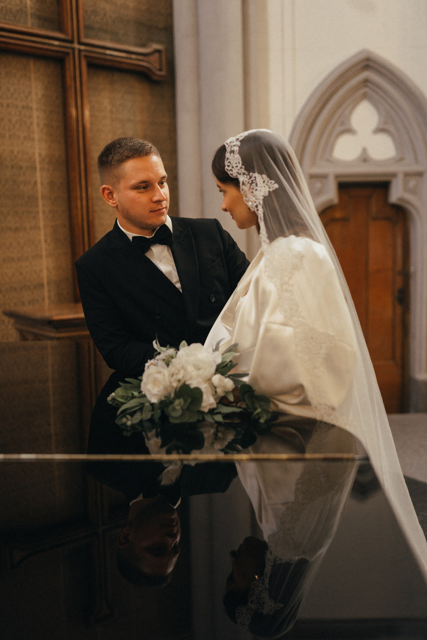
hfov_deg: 37.9
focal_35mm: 35
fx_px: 623
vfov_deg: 54.4
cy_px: 320
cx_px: 214
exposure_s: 1/100
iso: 400
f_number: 1.8
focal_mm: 35
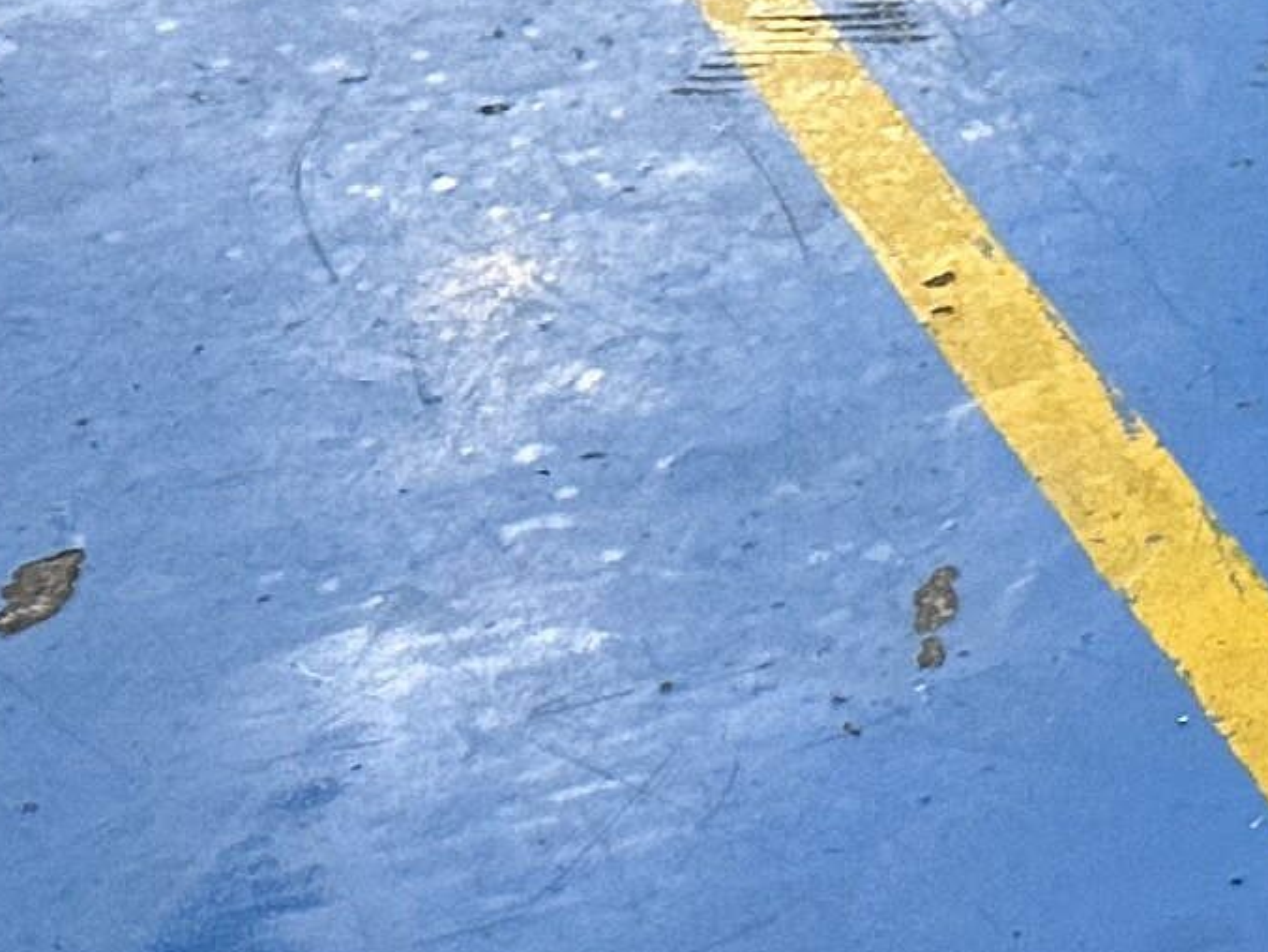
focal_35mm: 143
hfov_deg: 11.9
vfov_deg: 8.9
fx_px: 5239
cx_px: 2733
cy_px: -1673
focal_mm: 6.86
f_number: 1.78
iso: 200
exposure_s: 1/50
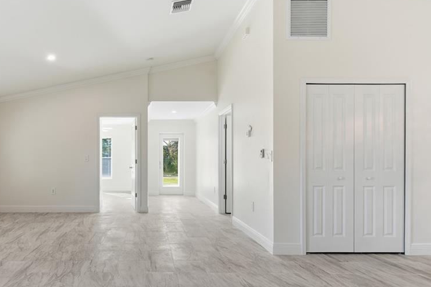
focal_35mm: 22
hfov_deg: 76.5
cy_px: 161
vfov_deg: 57.0
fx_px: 263
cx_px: 149
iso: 200
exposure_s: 1/80
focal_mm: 16
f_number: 8
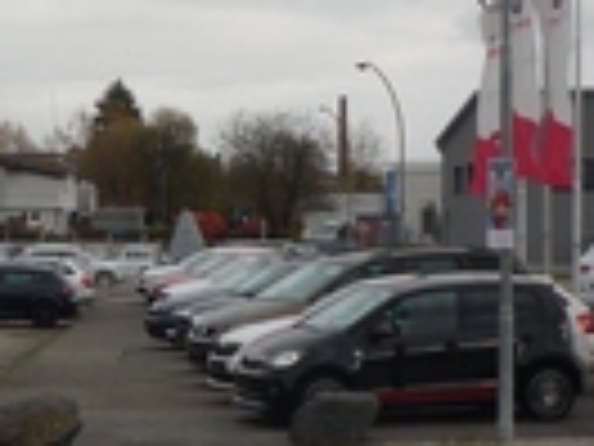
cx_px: -54
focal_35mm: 116
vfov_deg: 12.8
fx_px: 1991
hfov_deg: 16.5
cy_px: 284
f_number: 4
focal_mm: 5.2
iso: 100
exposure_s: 1/200
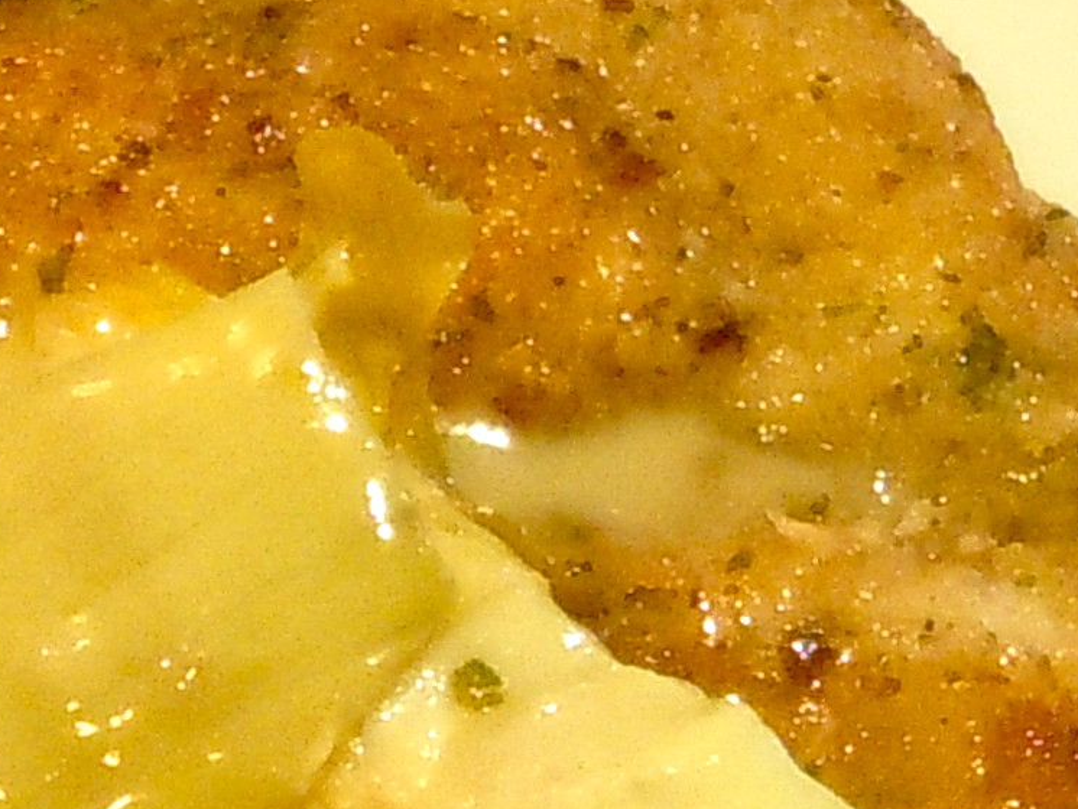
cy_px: 854
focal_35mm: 191
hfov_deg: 9.5
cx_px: -1201
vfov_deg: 7.7
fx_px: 5950
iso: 800
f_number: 4
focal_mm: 5.9
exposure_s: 1/30
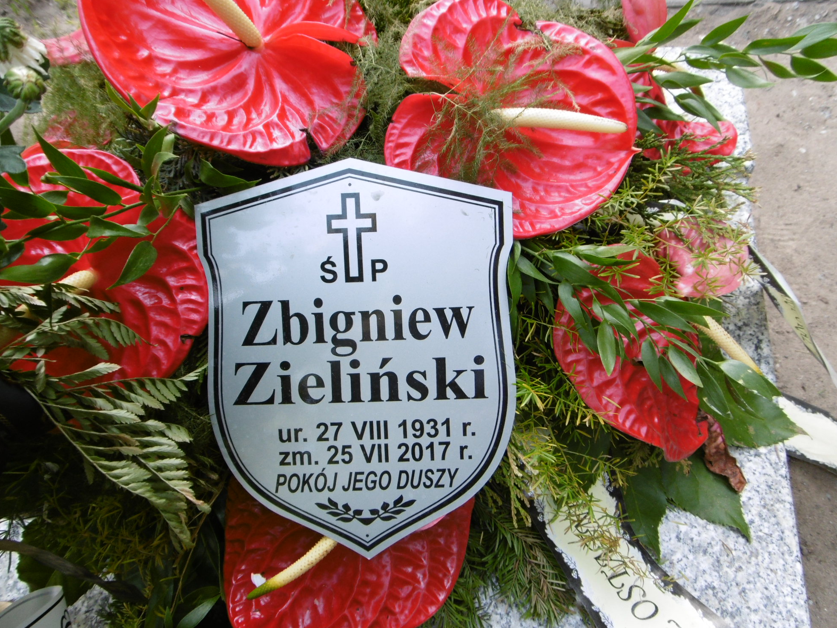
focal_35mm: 25
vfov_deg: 54.9
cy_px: 318
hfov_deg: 69.4
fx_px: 605
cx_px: 413
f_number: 3.1
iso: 100
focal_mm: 4.3
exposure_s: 1/60
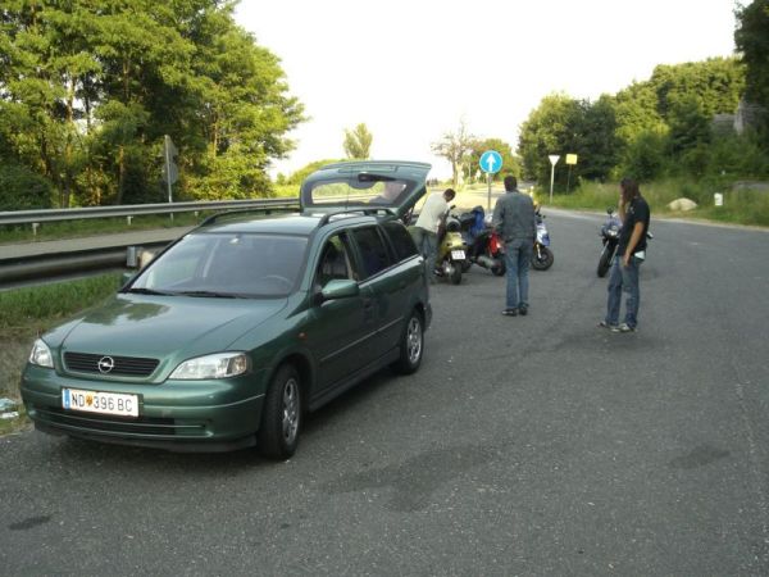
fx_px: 844
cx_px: 384
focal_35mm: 38
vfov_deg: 37.7
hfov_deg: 49.0
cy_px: 288
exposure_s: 1/250
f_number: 4.4
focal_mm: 6.3
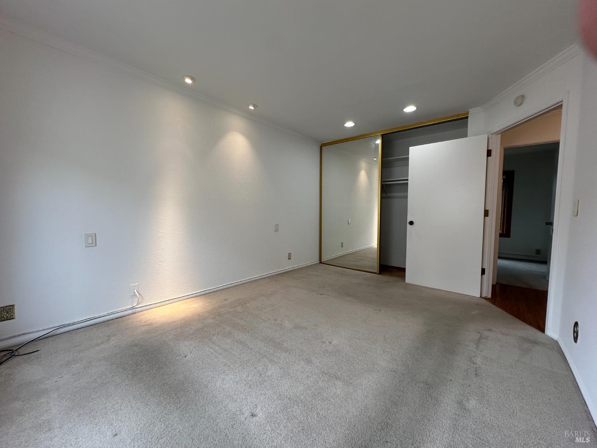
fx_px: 241
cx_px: 298
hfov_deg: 102.1
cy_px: 224
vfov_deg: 85.7
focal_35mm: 14
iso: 160
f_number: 2.2
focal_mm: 2.22
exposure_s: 1/120
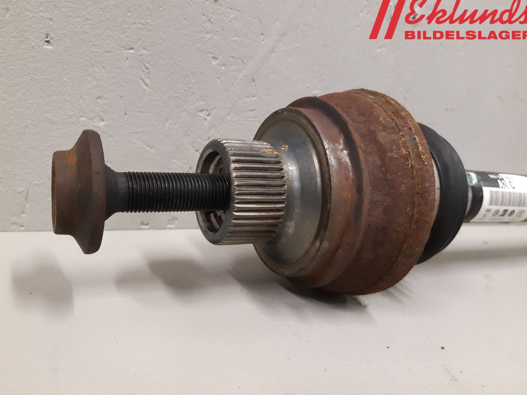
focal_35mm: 27
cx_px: 259
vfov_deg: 51.4
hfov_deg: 65.3
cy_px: 199
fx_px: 411
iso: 250
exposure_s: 1/50
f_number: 1.7
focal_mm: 3.93
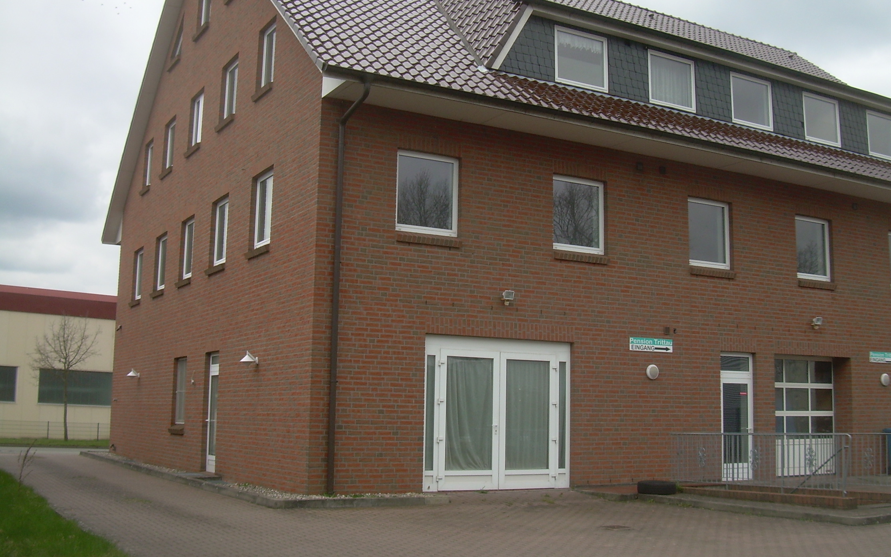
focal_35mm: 41
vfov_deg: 31.2
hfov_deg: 48.2
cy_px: 232
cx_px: 447
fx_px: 996
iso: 50
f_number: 4.6
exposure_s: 1/250
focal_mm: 6.3
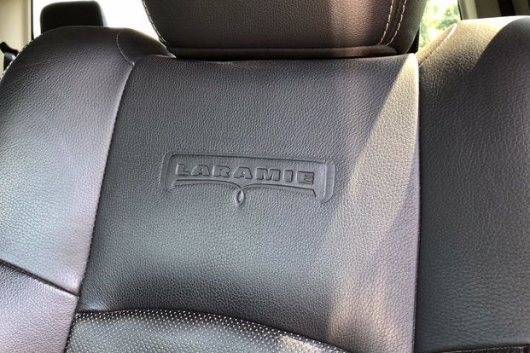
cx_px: 265
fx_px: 442
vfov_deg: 43.5
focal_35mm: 30
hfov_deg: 61.9
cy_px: 194
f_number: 1.8
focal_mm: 3.99
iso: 32
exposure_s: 1/30
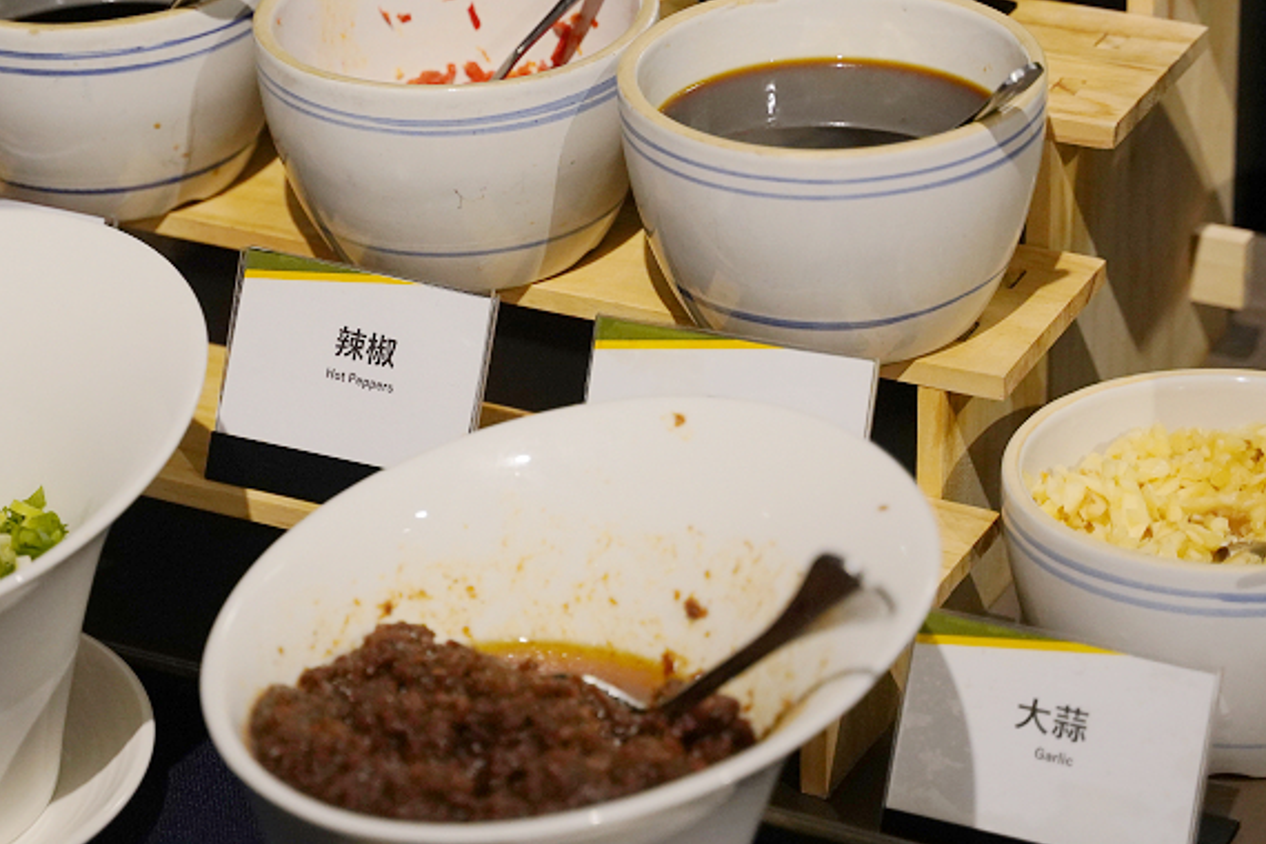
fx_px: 4220
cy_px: 260
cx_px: 322
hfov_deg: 17.0
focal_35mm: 120
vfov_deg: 11.4
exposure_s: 1/160
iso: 1600
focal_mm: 57
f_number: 3.2
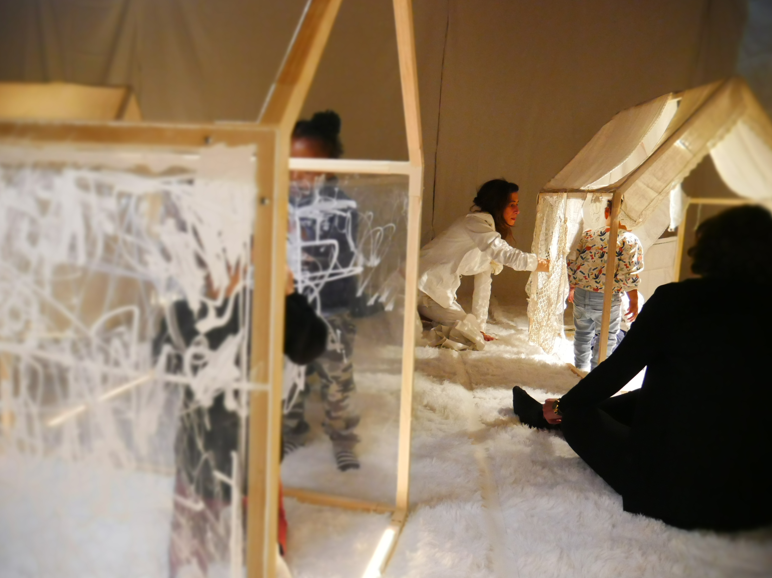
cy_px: 294
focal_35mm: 29
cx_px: 379
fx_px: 647
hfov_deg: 61.7
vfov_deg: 48.2
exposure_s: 1/20
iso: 3200
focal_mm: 14
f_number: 3.5
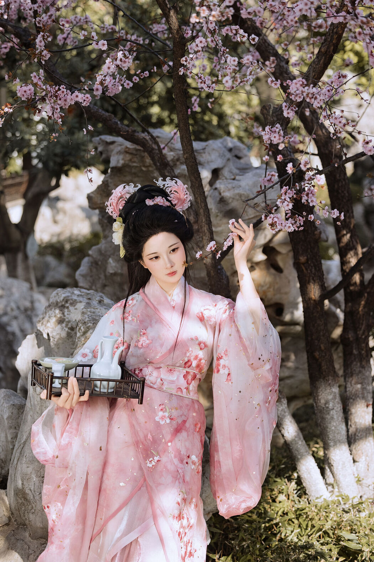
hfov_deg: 19.5
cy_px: 281
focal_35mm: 70
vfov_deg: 28.8
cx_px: 187
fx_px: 1091
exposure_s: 1/640
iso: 100
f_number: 3.2
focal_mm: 70
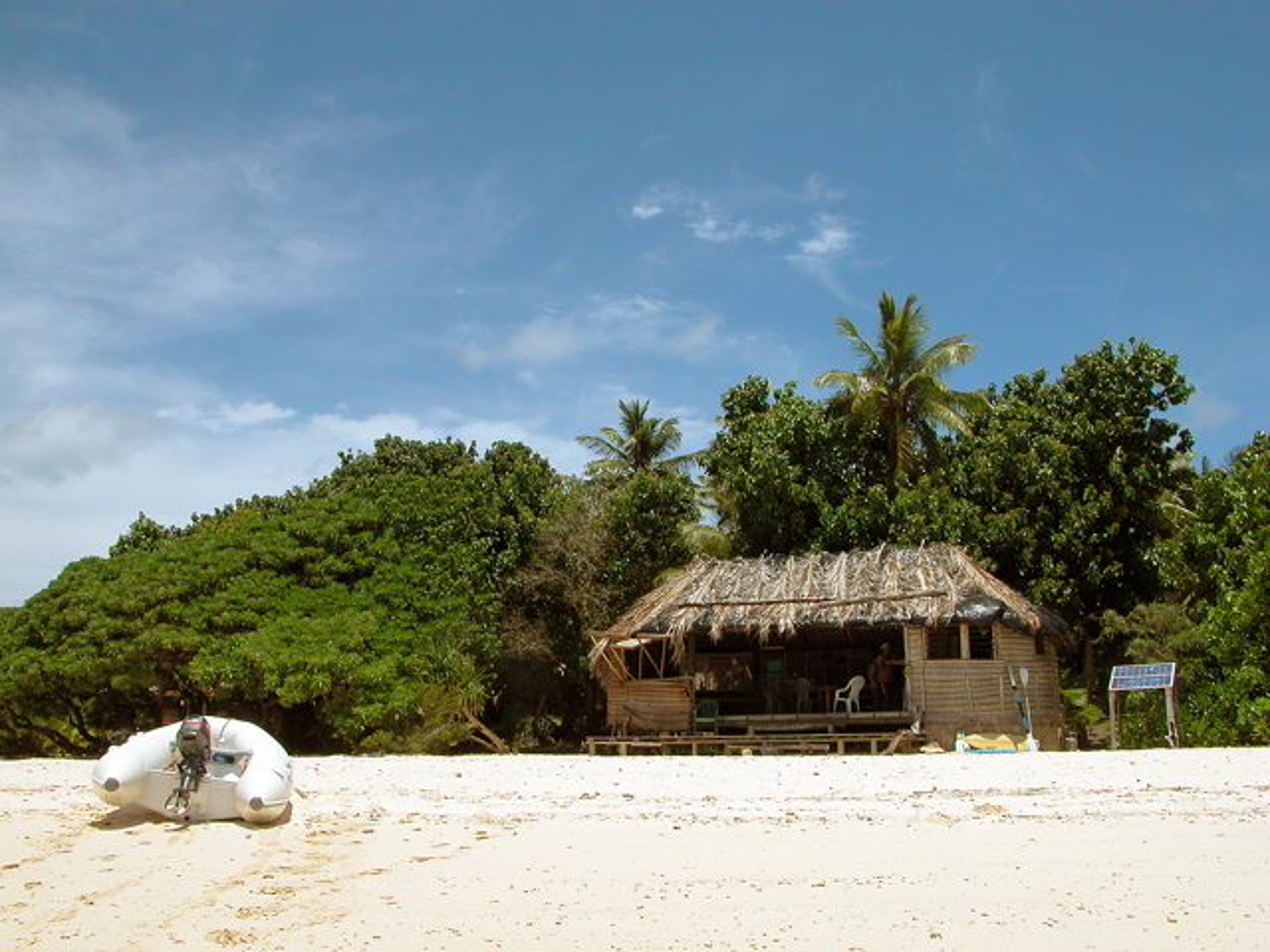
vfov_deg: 39.7
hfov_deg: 51.4
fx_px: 1321
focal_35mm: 36
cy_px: 476
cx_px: 635
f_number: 8
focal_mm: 9.2
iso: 100
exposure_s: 1/346
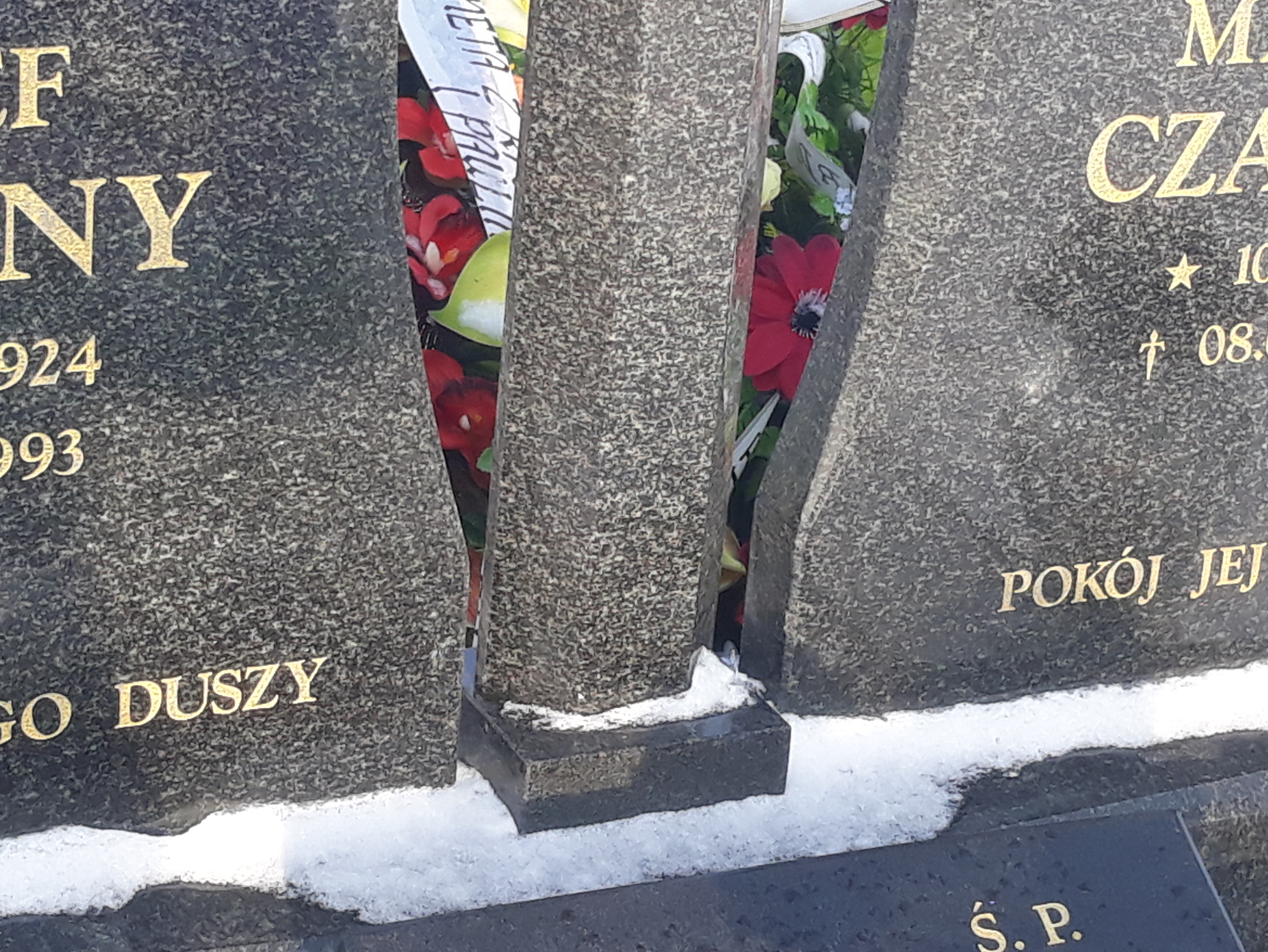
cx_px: 693
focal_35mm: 56
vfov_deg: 26.1
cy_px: 424
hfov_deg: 34.3
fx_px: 2052
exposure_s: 1/442
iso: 40
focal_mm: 3.71
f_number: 1.7
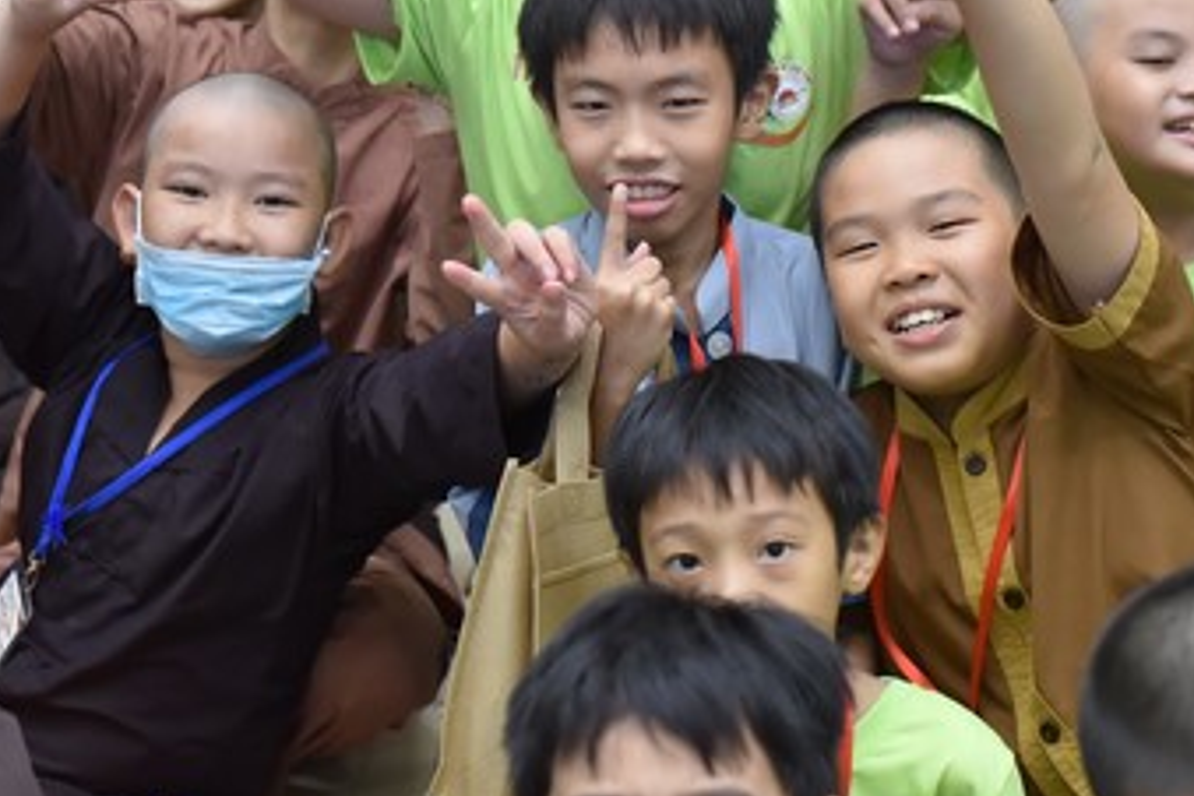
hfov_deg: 21.2
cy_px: 113
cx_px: 616
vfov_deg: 14.1
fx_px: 3184
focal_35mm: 96
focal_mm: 50
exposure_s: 1/100
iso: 1250
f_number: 3.2
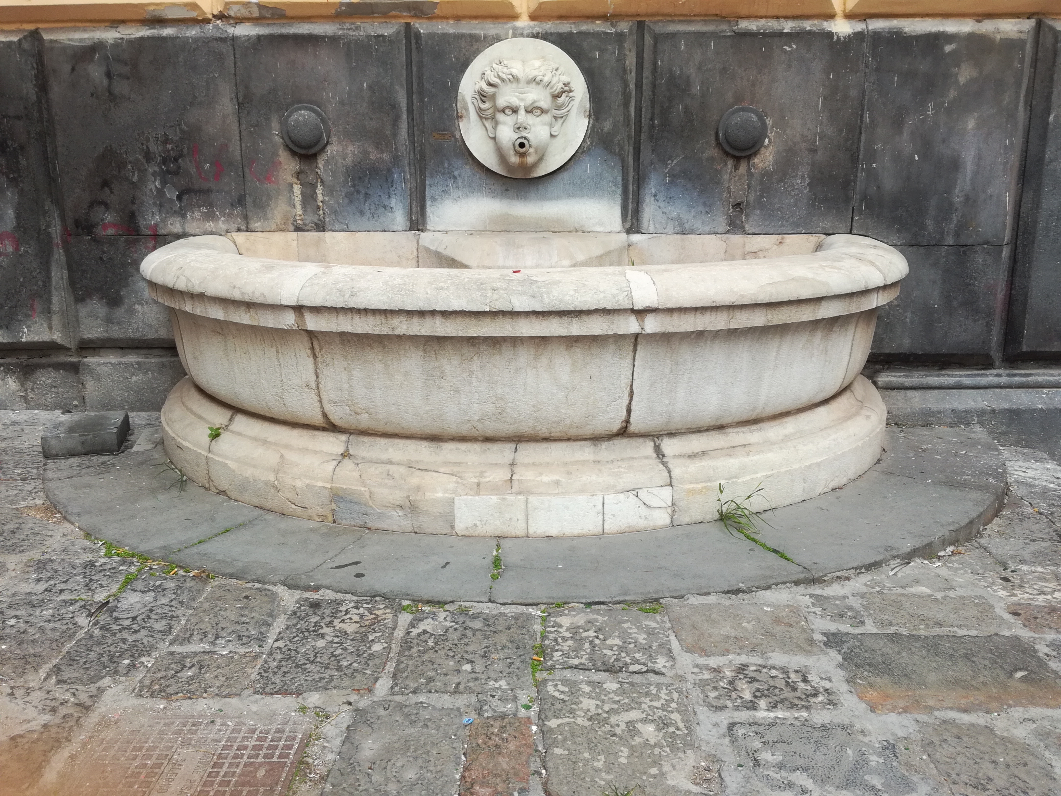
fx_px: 828
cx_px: 530
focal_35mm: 27
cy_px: 398
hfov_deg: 65.3
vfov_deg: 51.4
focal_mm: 3.79
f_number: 2
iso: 50
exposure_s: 1/157
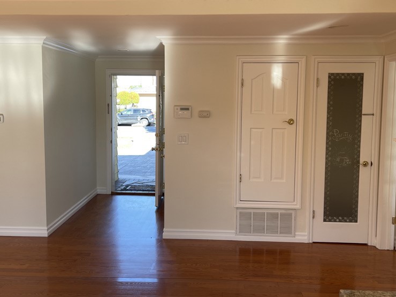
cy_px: 136
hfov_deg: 51.3
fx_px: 412
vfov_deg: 39.6
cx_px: 185
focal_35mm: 36
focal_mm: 5.1
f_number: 1.6
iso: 32
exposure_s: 1/124
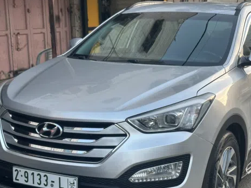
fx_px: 479
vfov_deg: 22.2
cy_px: 113
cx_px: 145
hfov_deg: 29.3
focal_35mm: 66
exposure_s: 1/121
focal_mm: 6.86
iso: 80
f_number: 1.78
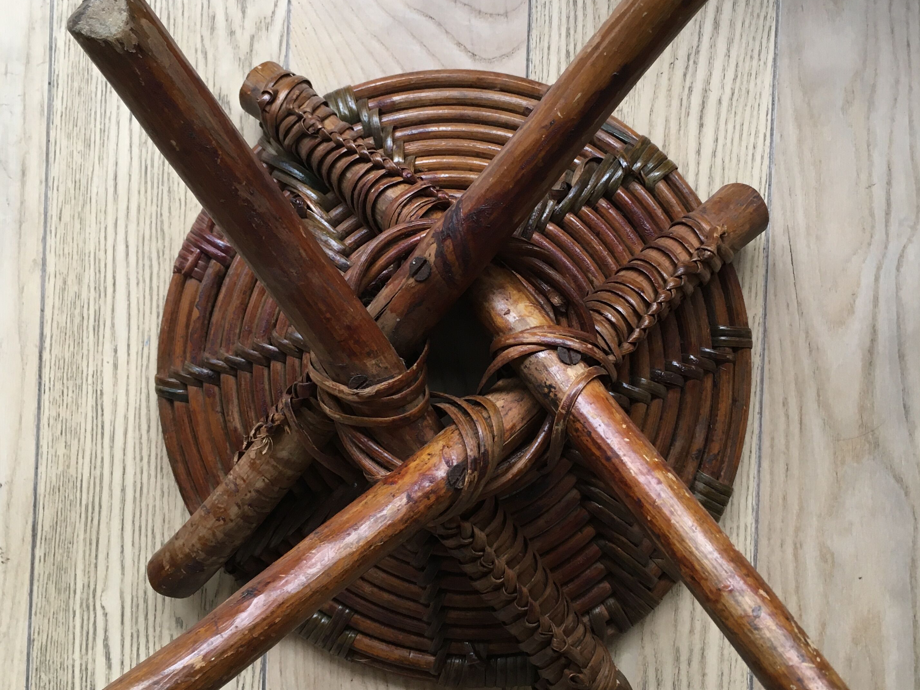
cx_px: 451
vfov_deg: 35.1
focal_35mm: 41
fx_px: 1090
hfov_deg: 45.8
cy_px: 341
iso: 100
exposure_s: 1/33
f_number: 2.2
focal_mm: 4.15
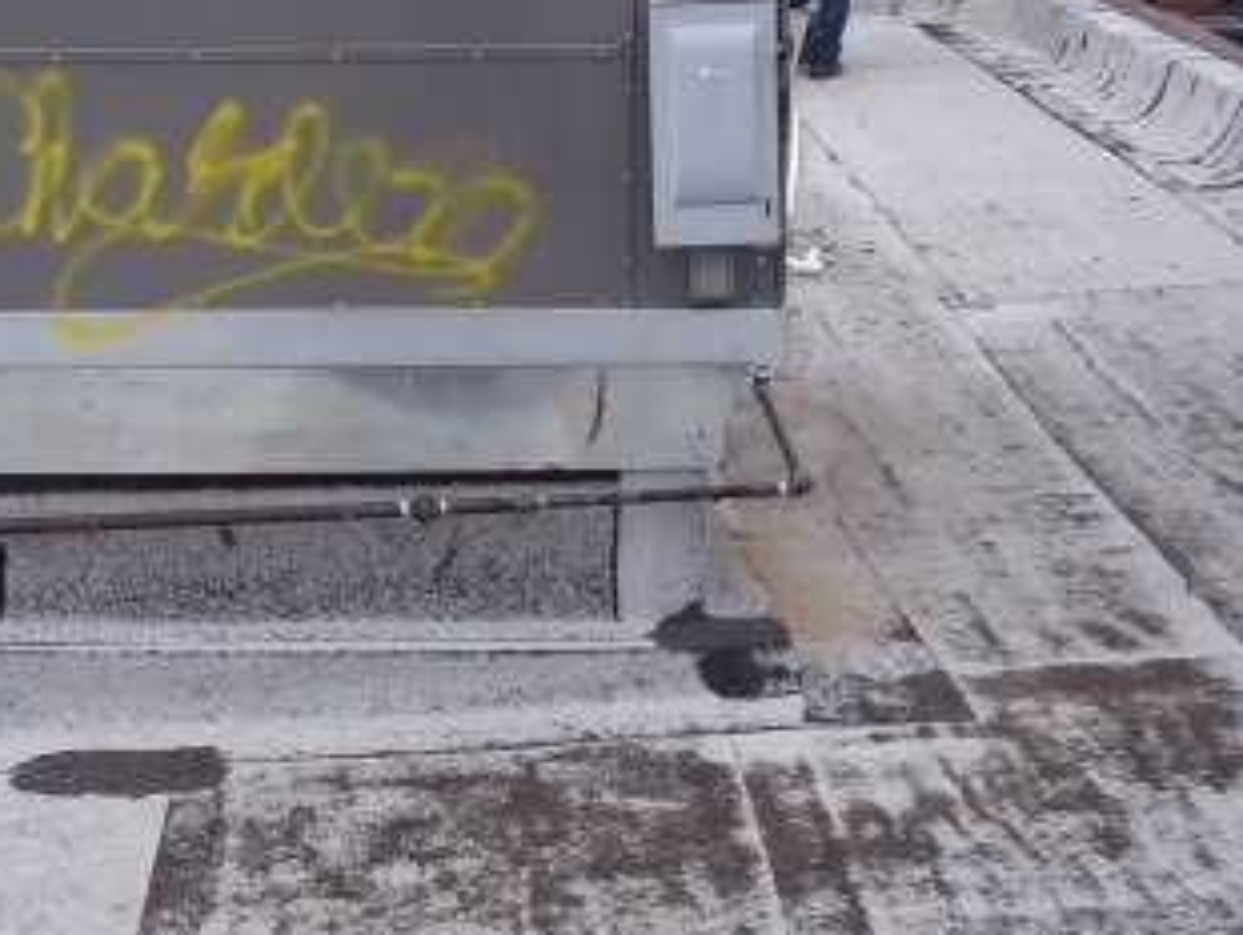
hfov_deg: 23.3
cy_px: 169
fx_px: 2983
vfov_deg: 17.6
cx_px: 329
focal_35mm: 83
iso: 80
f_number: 3.5
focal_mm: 8.2
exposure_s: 1/125
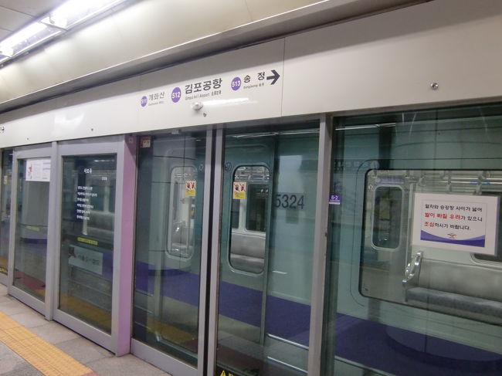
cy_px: 188
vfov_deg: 49.7
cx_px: 251
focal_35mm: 28
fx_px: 406
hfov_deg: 63.5
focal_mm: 4.9
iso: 400
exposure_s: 1/50
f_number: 2.6
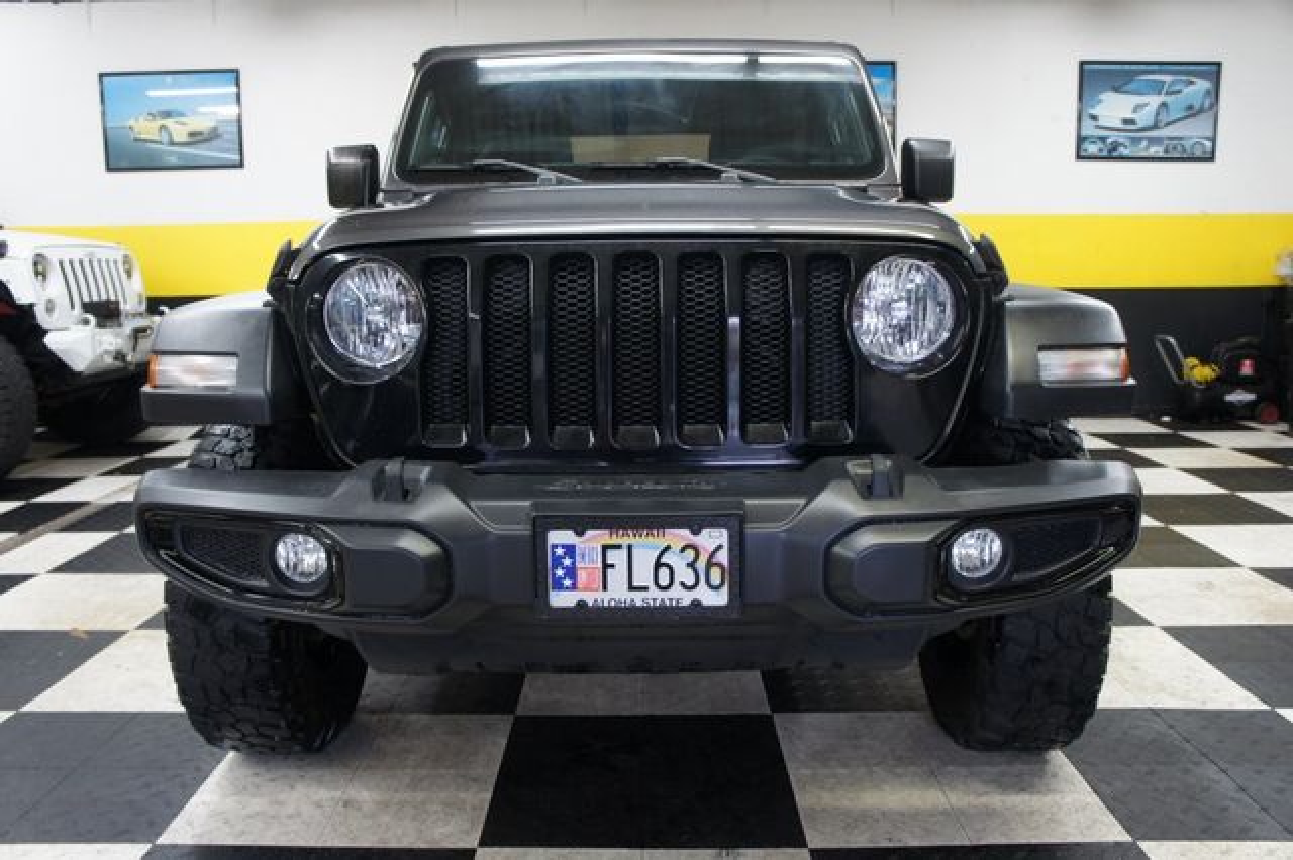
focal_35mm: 30
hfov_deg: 62.0
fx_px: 1077
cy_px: 430
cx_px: 646
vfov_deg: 43.6
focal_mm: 20
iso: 500
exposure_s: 1/30
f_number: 4
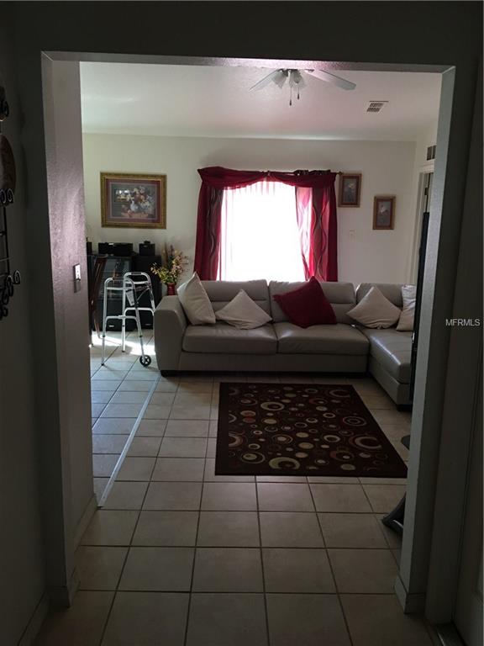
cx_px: 242
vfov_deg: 61.7
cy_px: 323
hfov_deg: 48.2
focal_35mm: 29
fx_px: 541
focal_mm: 4.15
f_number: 2.2
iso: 64
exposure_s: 1/15
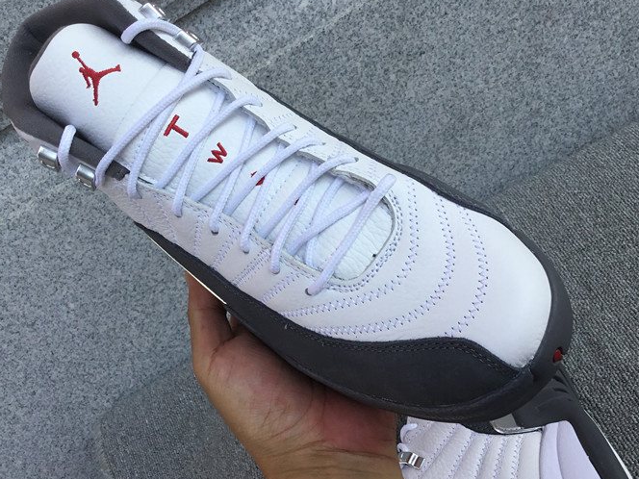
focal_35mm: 42
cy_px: 241
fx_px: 775
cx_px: 288
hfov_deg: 44.7
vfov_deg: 34.3
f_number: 2.4
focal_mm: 3.3
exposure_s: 1/550
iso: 25
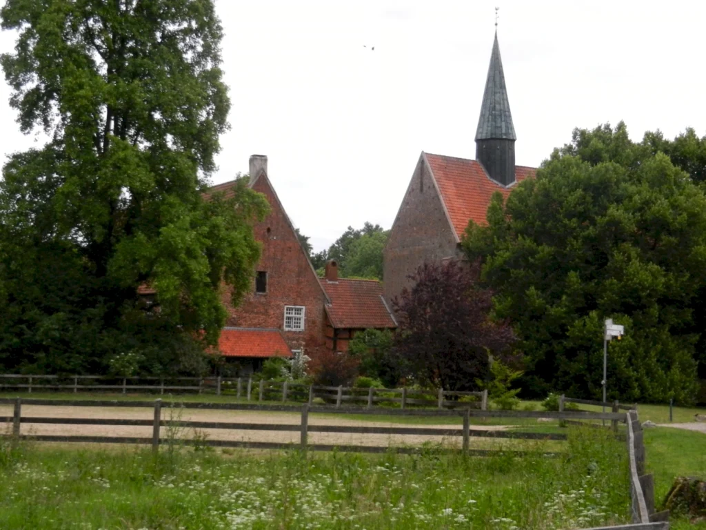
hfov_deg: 36.2
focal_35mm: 53
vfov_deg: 27.5
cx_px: 353
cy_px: 265
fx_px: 1081
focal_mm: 9.4
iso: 800
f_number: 4.4
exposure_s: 1/500
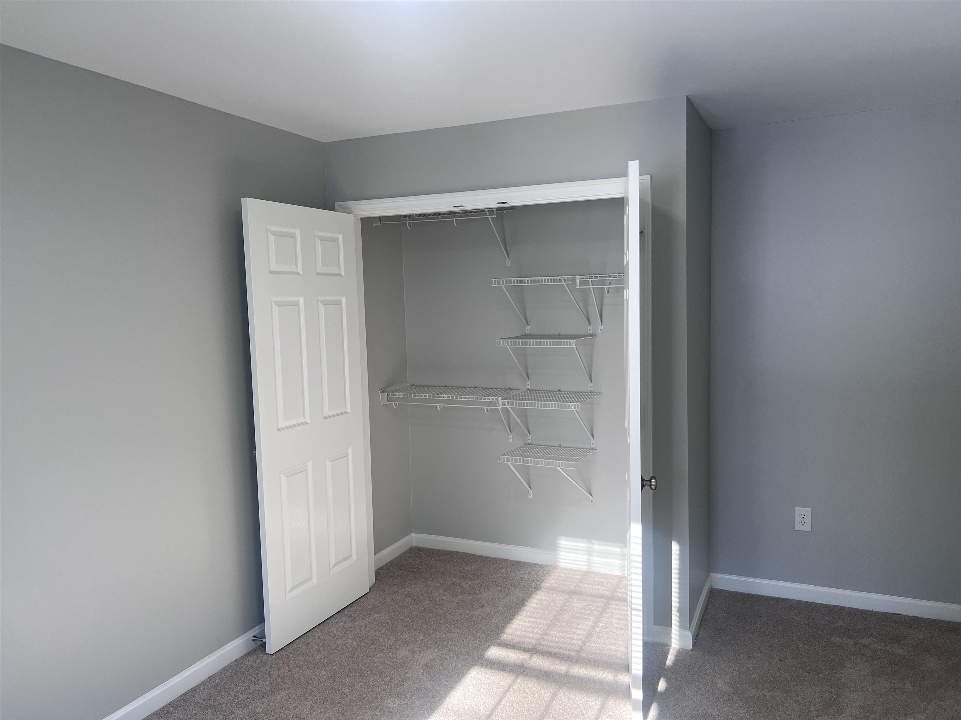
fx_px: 722
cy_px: 360
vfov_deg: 53.1
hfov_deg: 67.3
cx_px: 480
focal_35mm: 26
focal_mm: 5.7
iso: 64
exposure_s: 1/132
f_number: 1.5
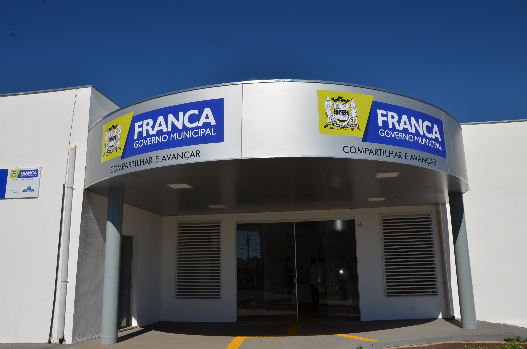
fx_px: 460
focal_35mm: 32
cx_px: 264
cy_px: 174
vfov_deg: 41.5
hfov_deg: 59.6
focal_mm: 21
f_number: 11
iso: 100
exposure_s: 1/250
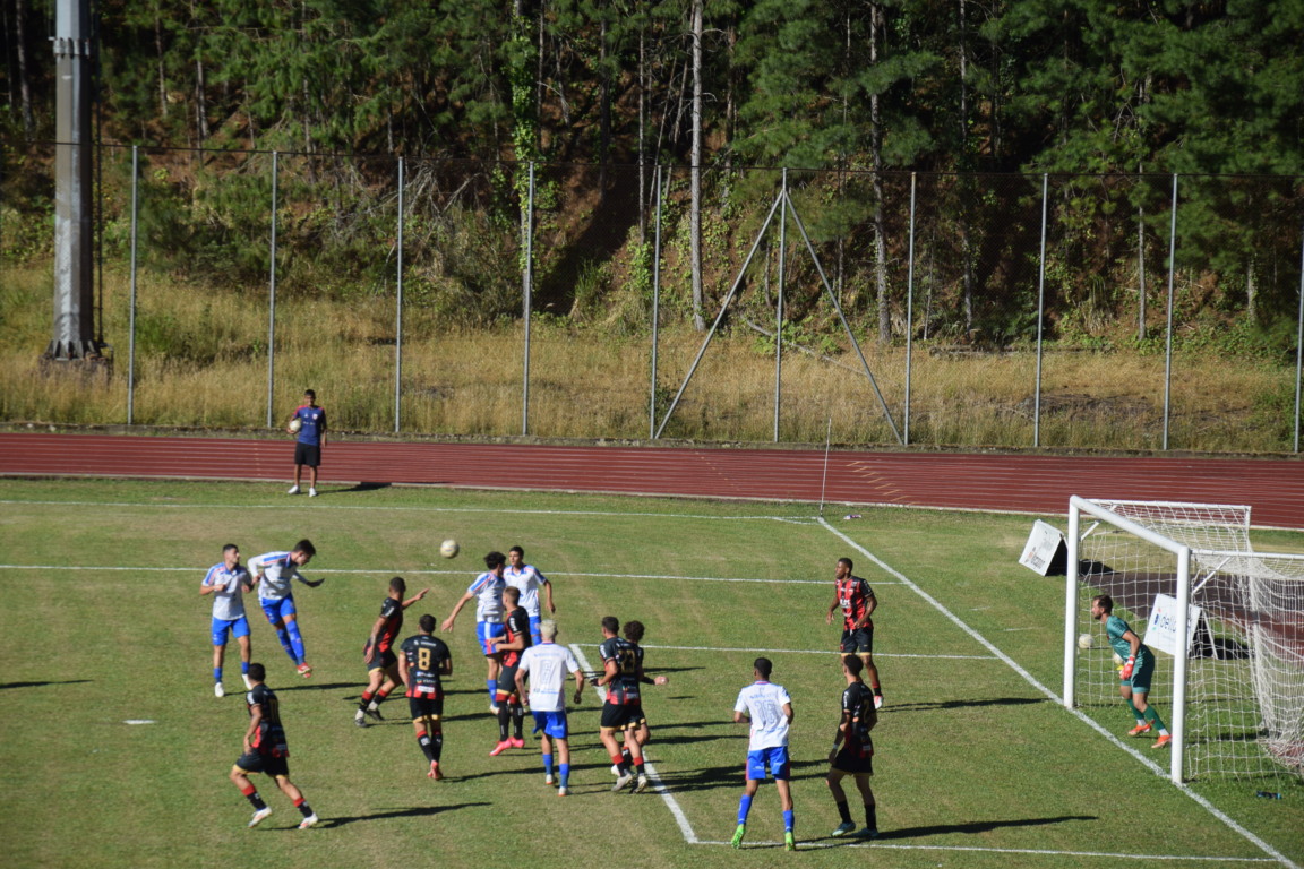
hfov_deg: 13.0
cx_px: 652
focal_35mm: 158
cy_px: 434
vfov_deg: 8.7
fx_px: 5705
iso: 200
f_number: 7.1
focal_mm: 105
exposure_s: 1/800
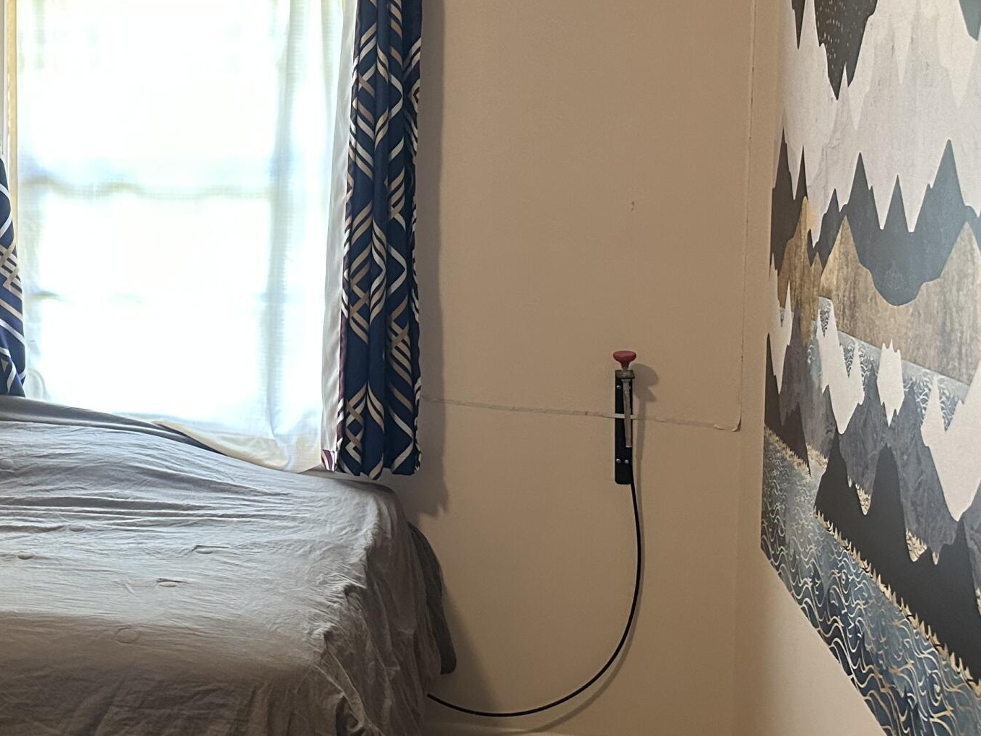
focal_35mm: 53
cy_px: 256
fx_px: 1502
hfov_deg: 34.0
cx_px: 80
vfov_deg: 27.4
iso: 500
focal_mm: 6.86
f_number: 1.78
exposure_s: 1/60
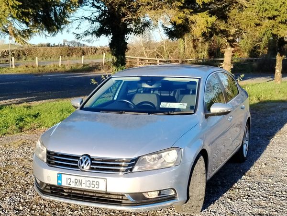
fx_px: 216
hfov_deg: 67.3
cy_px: 108
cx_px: 144
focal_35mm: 26
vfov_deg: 53.1
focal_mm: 4.25
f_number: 1.8
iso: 100
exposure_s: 1/536
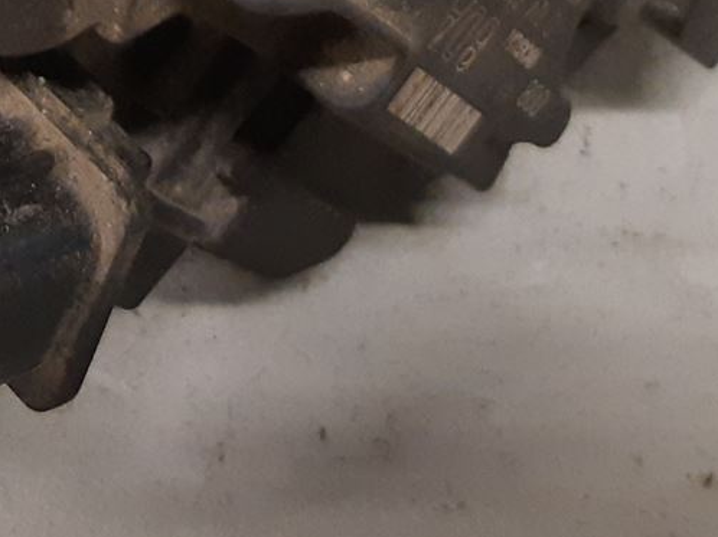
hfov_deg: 17.6
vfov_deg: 12.7
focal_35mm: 107
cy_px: -409
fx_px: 2218
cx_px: -118
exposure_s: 1/60
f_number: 1.7
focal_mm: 3.93
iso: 250
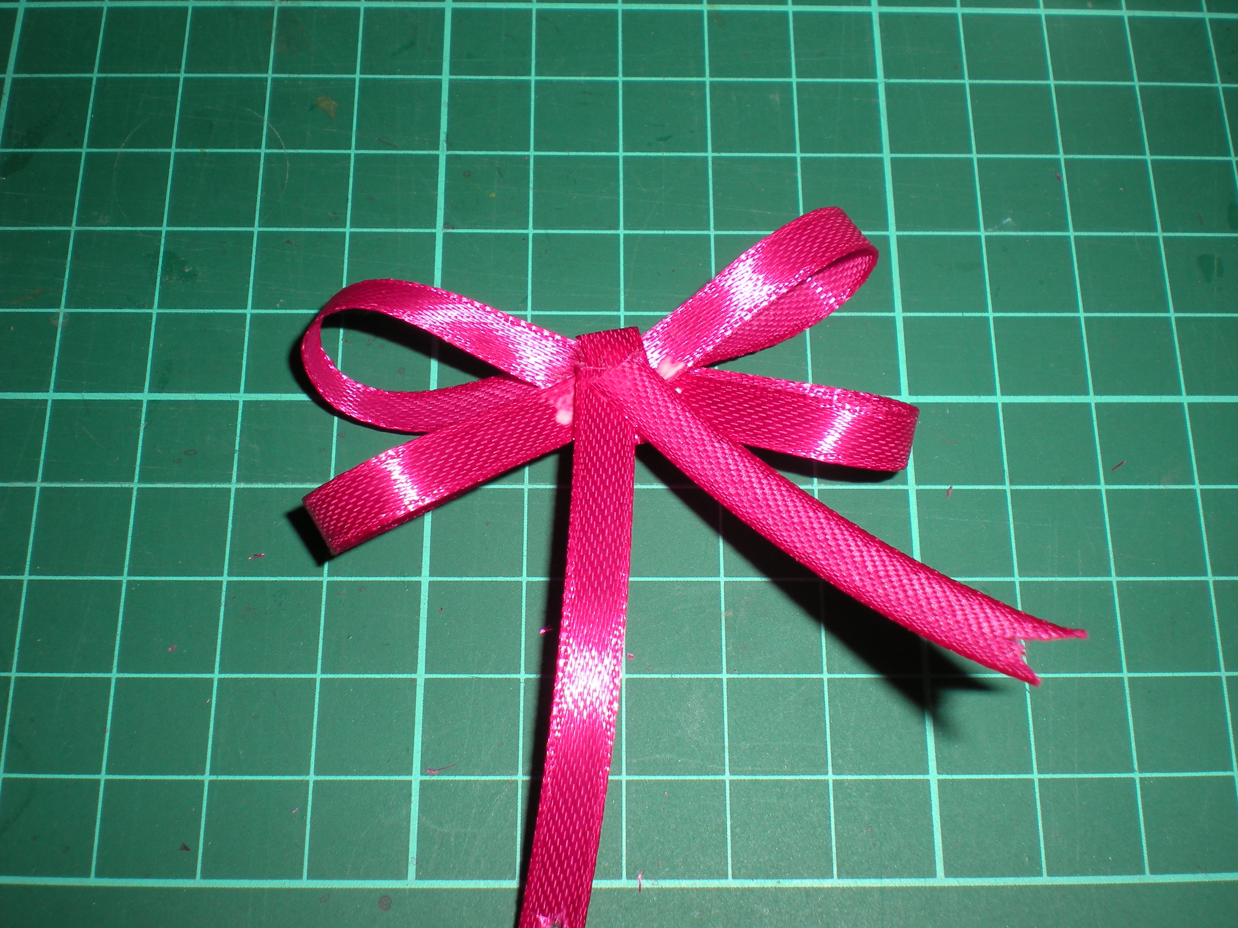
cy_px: 464
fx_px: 1574
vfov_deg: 32.9
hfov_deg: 42.9
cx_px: 619
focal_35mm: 44
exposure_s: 1/60
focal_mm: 7.4
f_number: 4.9
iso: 64
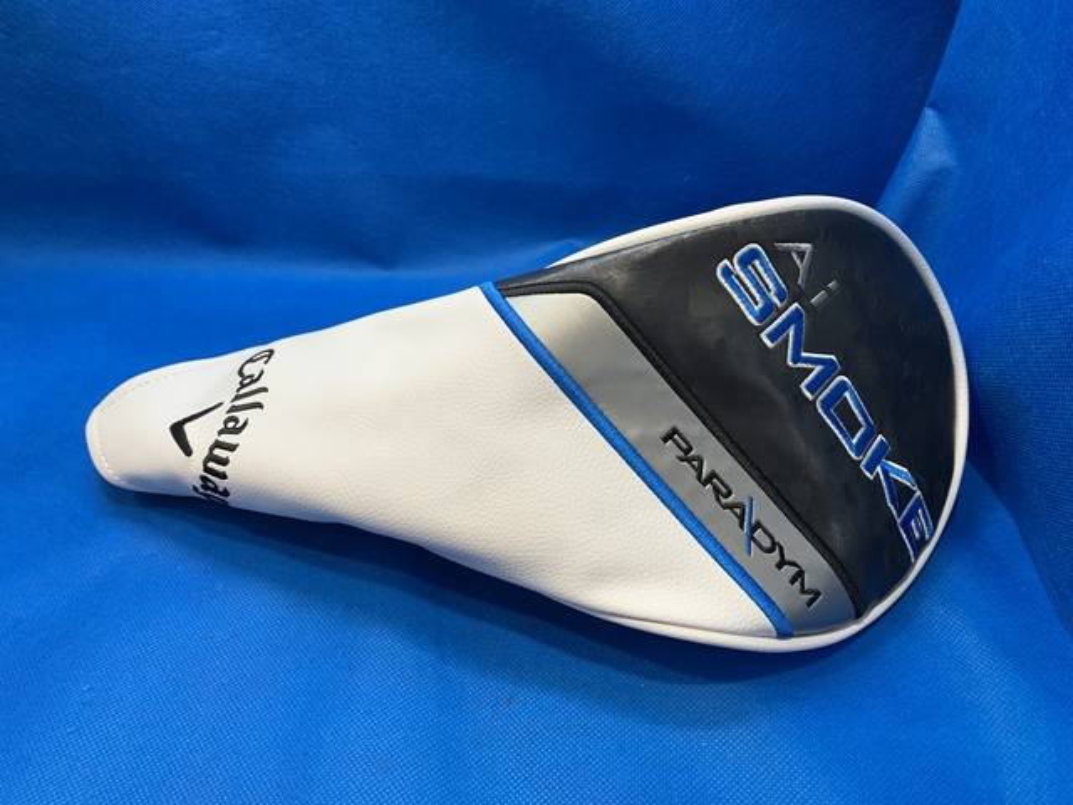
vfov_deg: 53.1
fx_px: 806
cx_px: 536
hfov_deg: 67.3
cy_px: 402
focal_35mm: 26
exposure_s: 1/60
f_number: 1.8
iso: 64
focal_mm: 4.25
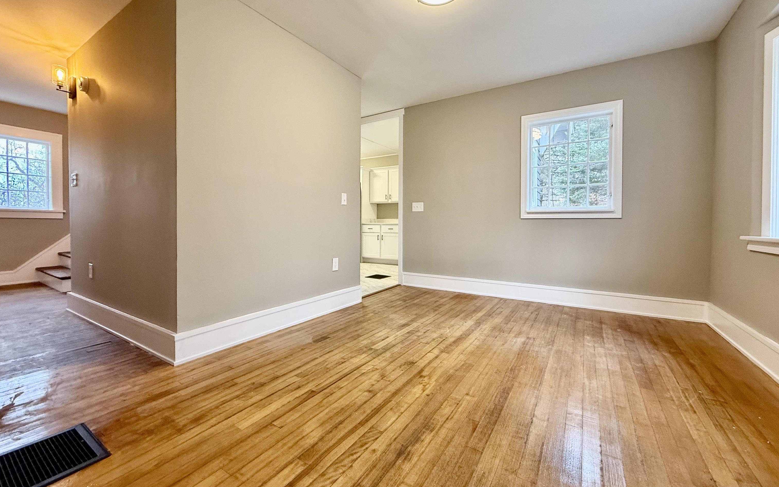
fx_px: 318
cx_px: 390
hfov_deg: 101.5
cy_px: 231
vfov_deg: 74.8
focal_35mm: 15
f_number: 2.2
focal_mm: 2.22
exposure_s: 1/60
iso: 200
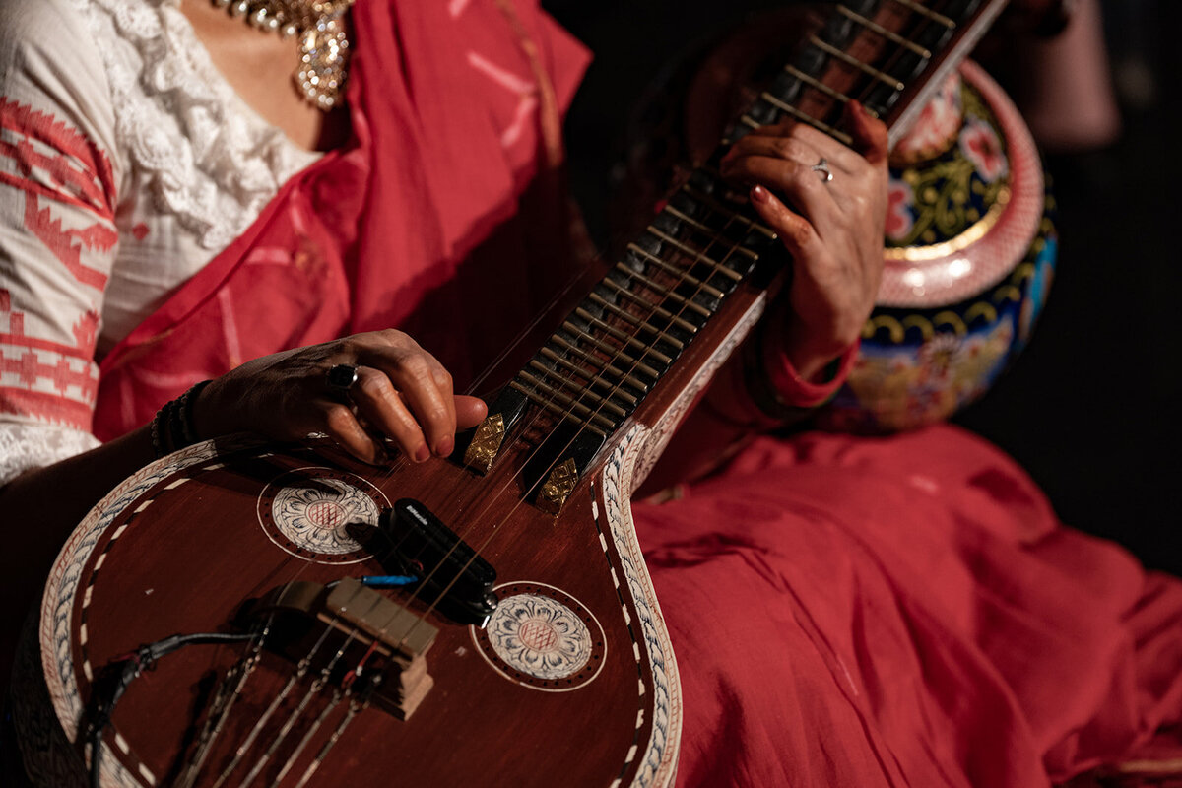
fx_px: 6566
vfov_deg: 6.9
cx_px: 591
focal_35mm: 200
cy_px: 394
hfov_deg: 10.3
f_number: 3.5
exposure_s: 1/160
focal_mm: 200
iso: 3200
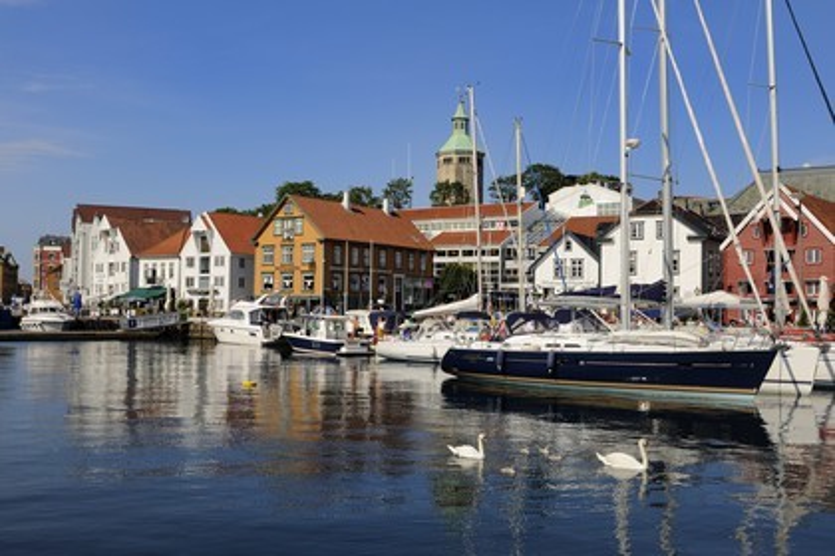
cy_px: 278
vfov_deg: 35.1
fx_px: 881
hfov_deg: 50.7
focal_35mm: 38
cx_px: 418
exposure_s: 1/160
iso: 200
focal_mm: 38
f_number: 18
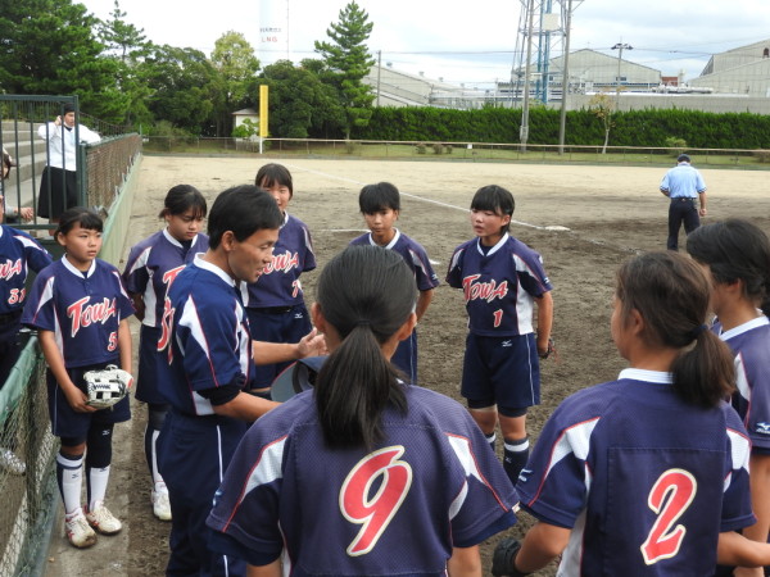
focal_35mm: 40
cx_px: 385
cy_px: 288
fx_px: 890
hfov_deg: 46.8
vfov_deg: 36.0
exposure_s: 1/320
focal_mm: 7.2
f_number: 3.8
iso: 100
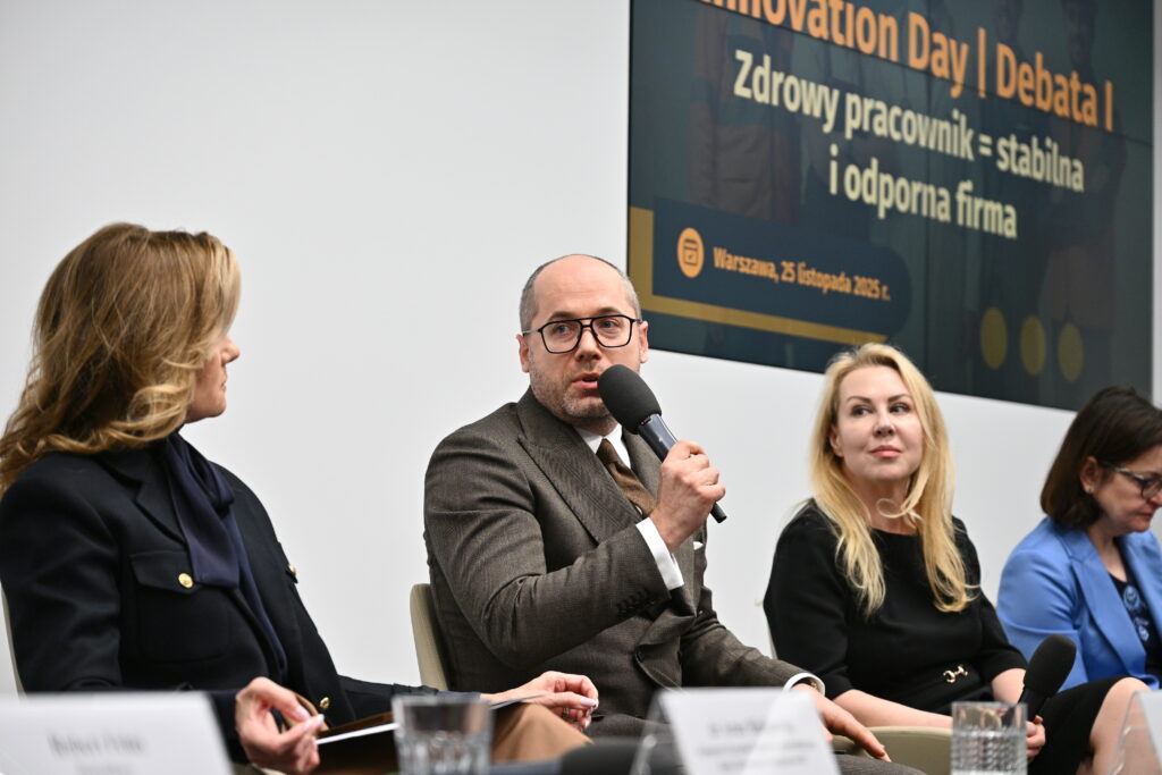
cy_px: 388
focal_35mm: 102
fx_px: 3293
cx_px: 581
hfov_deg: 20.0
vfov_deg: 13.4
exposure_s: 1/160
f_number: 4
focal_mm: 102
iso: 640
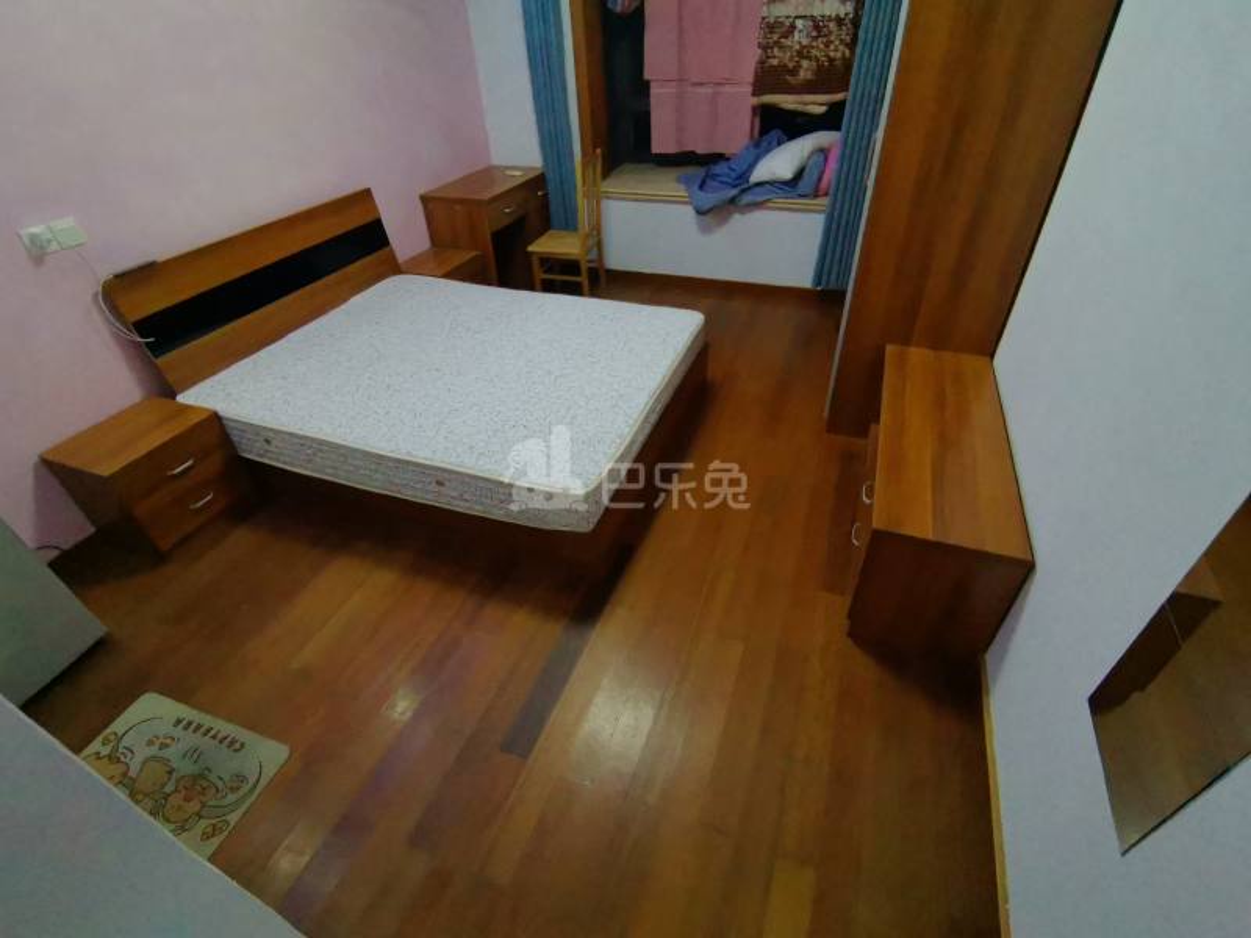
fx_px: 578
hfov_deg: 94.5
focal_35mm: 16
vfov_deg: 78.1
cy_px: 469
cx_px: 626
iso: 320
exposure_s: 1/25
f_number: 2.2
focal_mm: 1.68
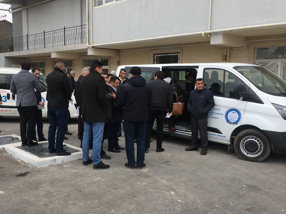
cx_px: 107
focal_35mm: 38
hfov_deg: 48.5
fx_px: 314
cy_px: 111
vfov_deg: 37.7
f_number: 2.2
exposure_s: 1/373
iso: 25
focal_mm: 4.15
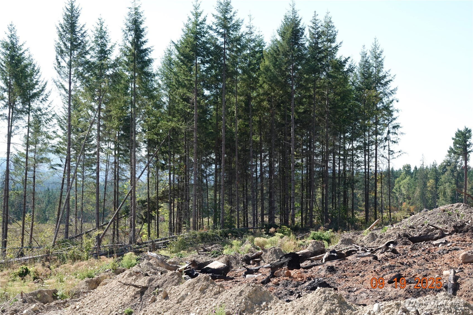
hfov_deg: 41.1
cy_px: 158
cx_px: 236
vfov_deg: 28.1
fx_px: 631
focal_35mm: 48
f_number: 4
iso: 100
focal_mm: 17.55
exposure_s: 1/250
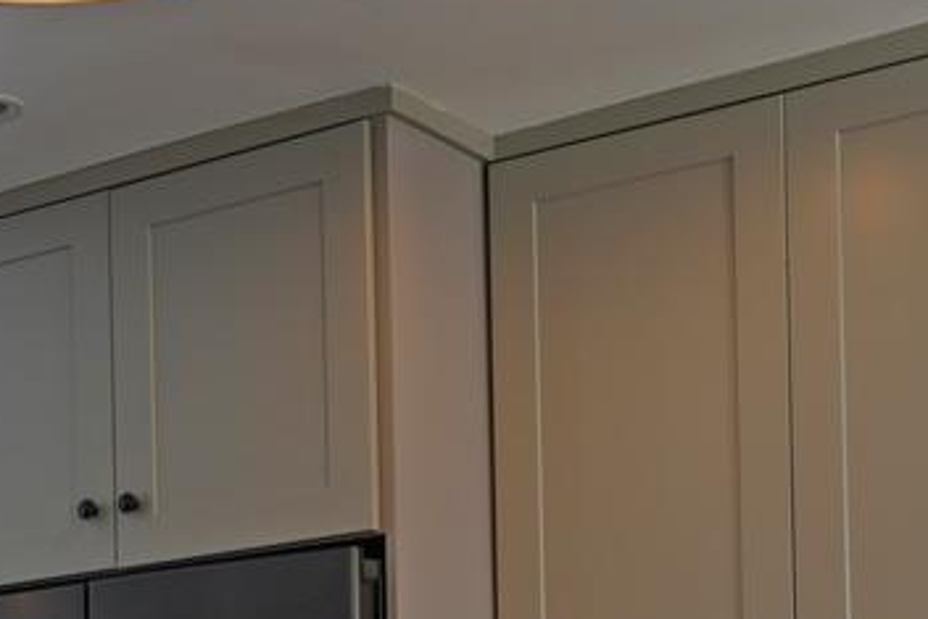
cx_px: -103
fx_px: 2398
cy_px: 938
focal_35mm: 93
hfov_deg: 20.8
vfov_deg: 13.8
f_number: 4
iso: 200
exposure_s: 1/60
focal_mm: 16
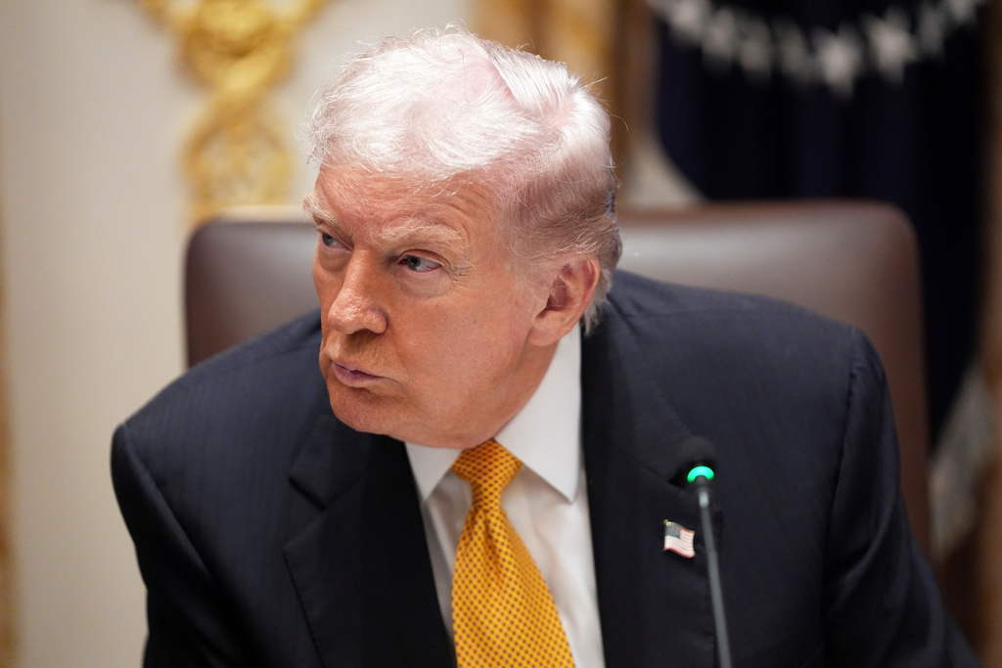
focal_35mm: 200
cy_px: 334
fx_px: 5567
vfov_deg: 6.9
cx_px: 501
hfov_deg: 10.3
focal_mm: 200
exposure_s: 1/250
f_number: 2.8
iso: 3200
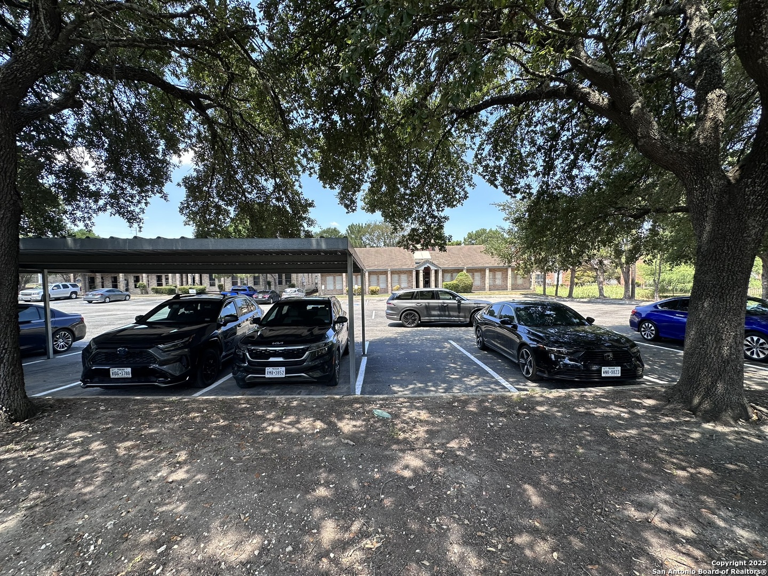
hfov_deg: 102.1
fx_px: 311
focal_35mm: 14
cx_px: 384
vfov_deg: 85.7
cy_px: 288
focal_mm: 2.22
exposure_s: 1/316
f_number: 2.2
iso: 40
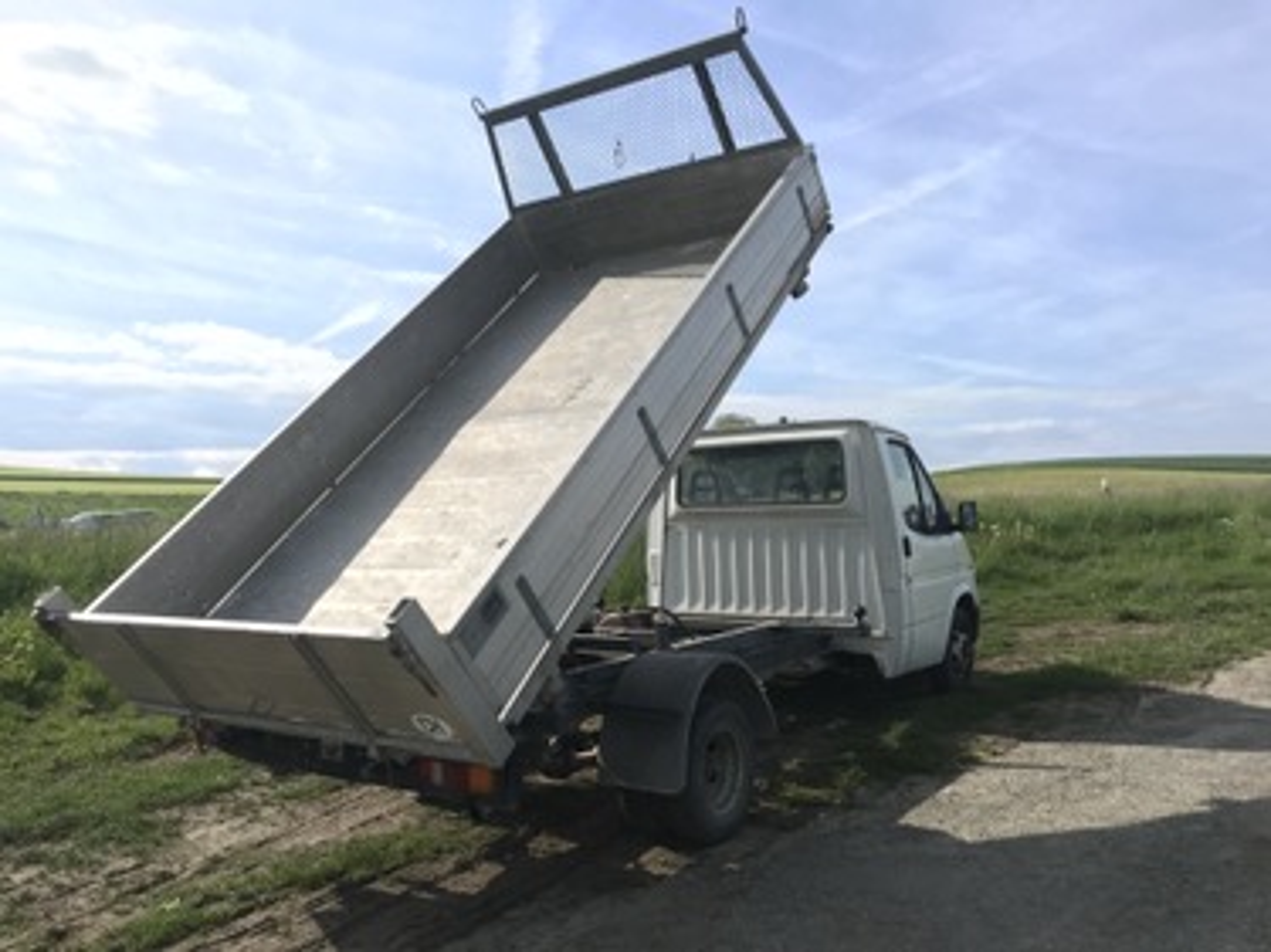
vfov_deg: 49.7
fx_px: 1028
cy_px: 476
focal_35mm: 28
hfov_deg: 63.5
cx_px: 636
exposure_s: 1/1244
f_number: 1.8
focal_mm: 3.99
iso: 20
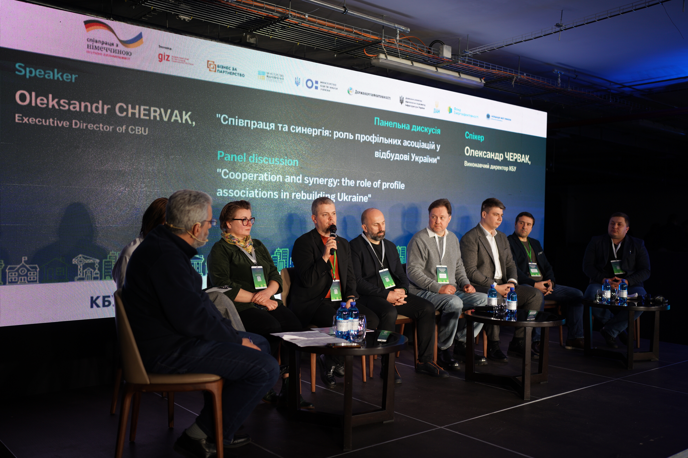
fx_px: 669
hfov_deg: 54.4
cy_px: 229
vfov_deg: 37.9
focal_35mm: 35
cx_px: 344
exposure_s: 1/125
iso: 125
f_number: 1.4
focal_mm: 35
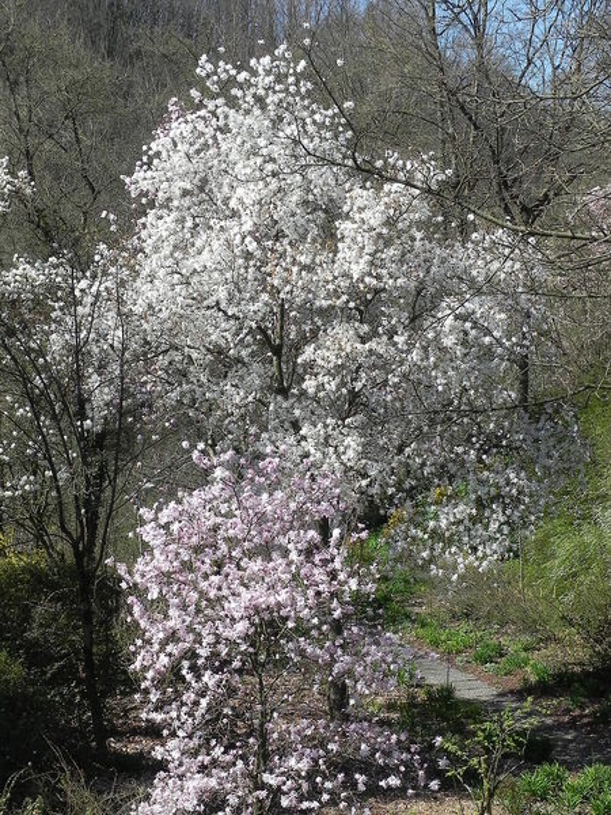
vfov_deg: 26.0
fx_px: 1765
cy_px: 408
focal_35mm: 75
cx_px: 306
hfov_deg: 19.6
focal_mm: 13.4
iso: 160
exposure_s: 1/388
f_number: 7.1
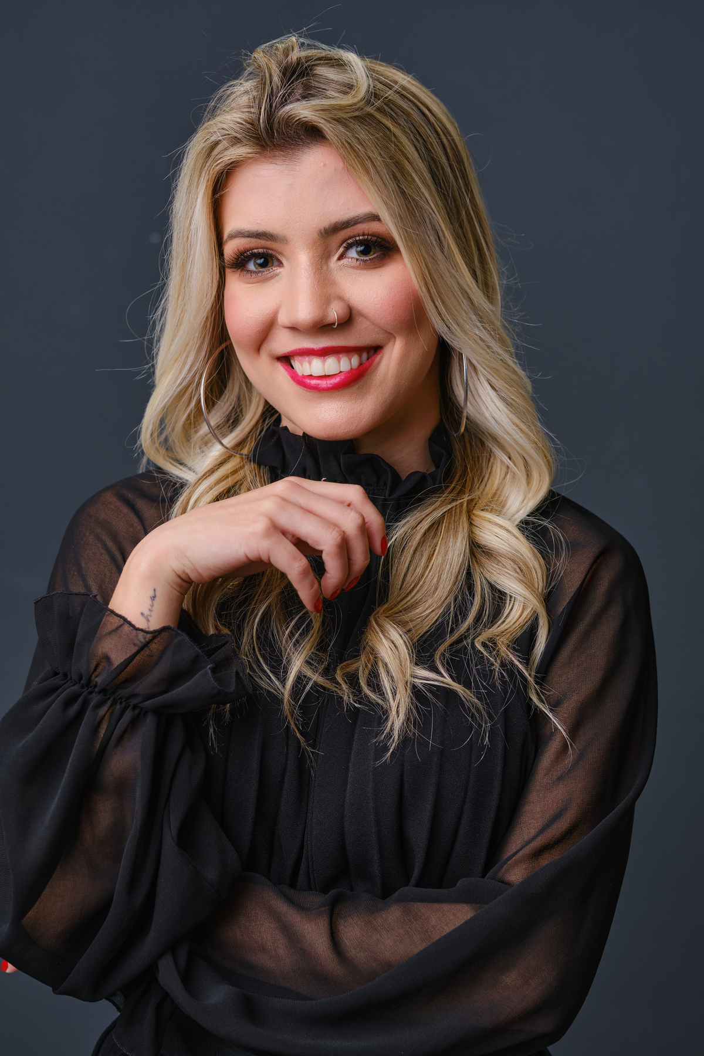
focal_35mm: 75
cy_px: 528
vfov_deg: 27.0
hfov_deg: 18.2
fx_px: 2200
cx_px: 352
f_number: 4
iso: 160
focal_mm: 50
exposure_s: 1/125
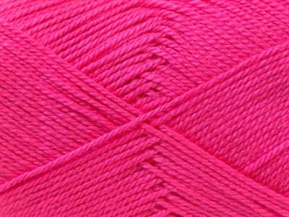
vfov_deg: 12.8
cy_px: 108
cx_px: 144
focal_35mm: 116
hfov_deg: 17.0
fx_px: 970
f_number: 3
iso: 200
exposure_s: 1/21.3
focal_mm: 23.76
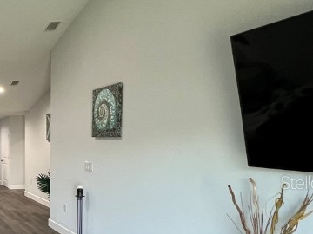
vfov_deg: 37.5
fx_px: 335
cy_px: 182
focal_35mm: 37
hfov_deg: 35.9
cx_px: -83
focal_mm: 1.57
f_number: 1.8
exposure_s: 1/60
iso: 200
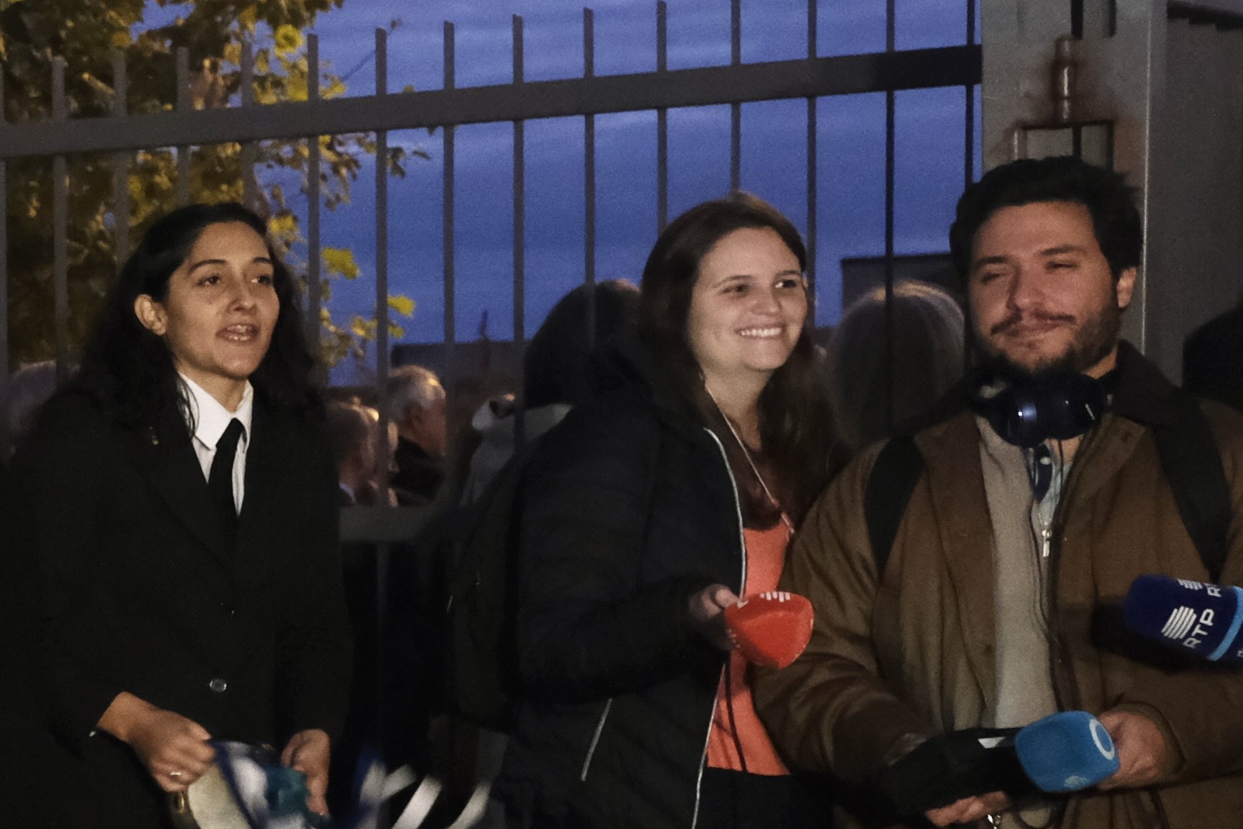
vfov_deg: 15.2
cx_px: -841
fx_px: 3072
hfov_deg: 18.8
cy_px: 695
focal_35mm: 89
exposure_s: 1/60
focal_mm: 17.6
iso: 3200
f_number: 2.8
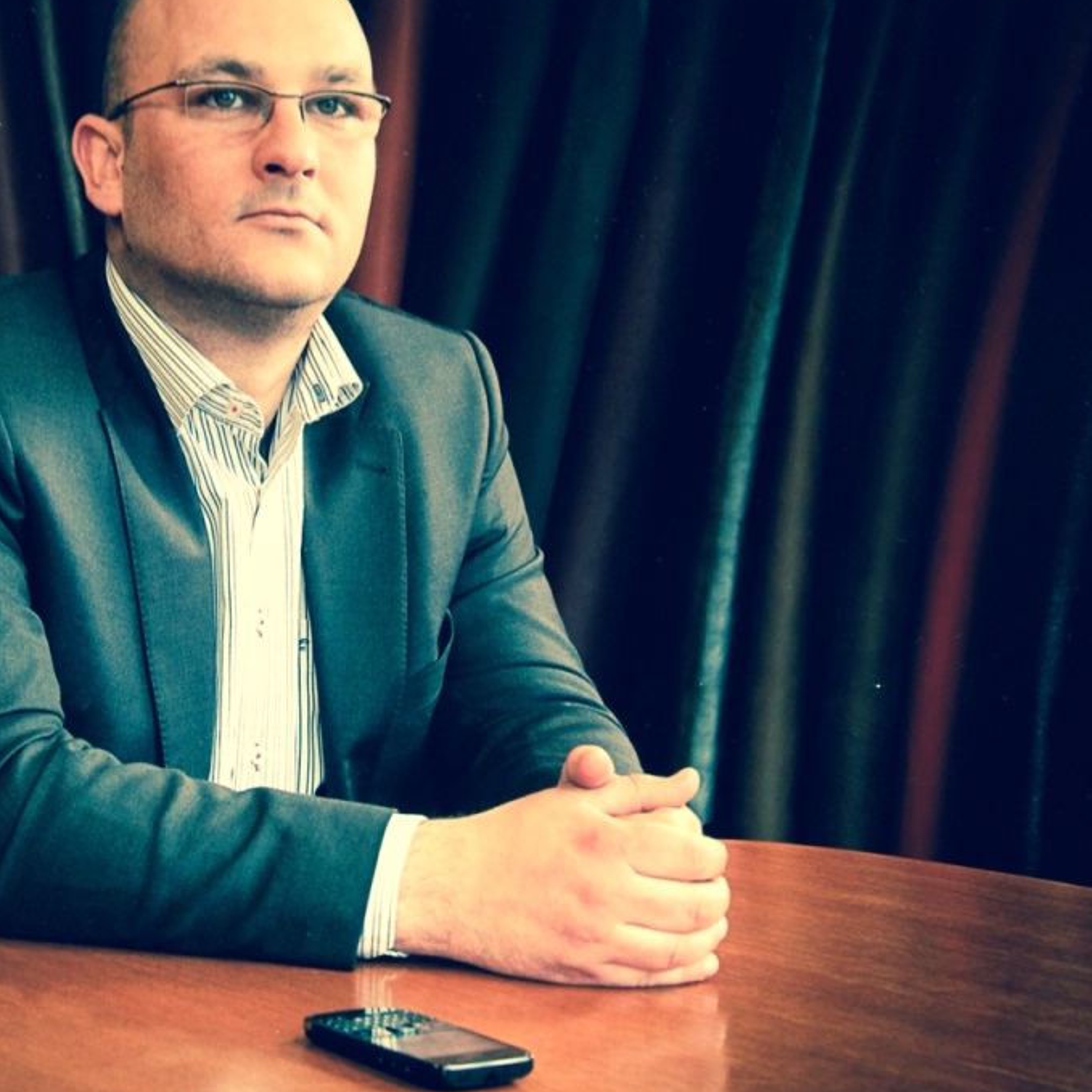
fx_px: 1570
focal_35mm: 44
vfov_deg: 38.3
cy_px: 544
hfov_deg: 37.9
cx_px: 359
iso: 50
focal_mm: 4.12
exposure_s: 1/24
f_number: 2.4
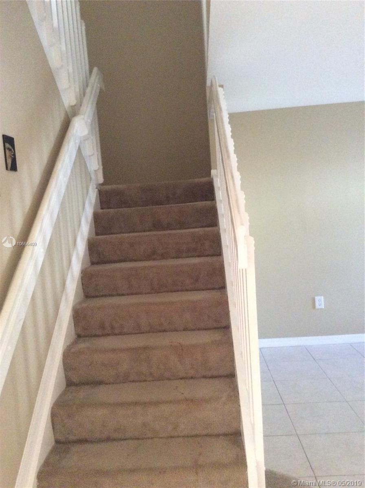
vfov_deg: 56.9
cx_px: 182
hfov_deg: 44.0
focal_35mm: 32
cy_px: 244
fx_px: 451
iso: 320
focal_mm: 3.3
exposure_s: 1/17
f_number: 2.4
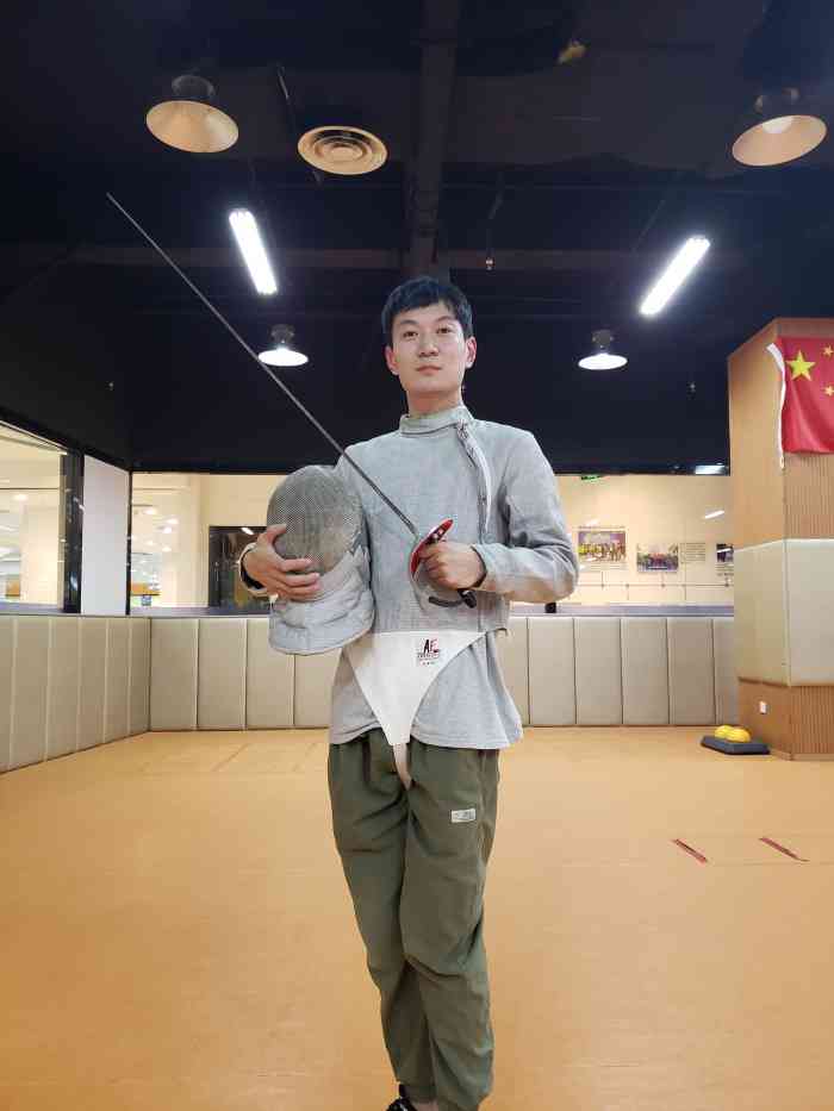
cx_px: 417
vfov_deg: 67.3
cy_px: 556
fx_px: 835
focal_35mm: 26
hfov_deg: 53.1
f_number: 1.5
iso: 320
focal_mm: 4.3
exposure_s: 1/50
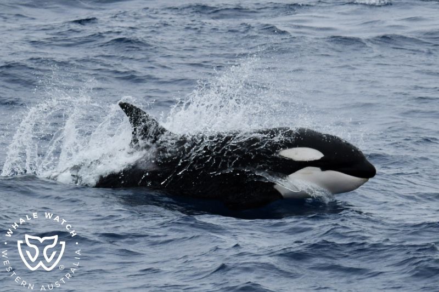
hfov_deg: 6.4
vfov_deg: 4.3
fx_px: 3901
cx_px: 220
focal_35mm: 320
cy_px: 146
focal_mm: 320
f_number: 5.6
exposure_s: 1/8000
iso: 1000
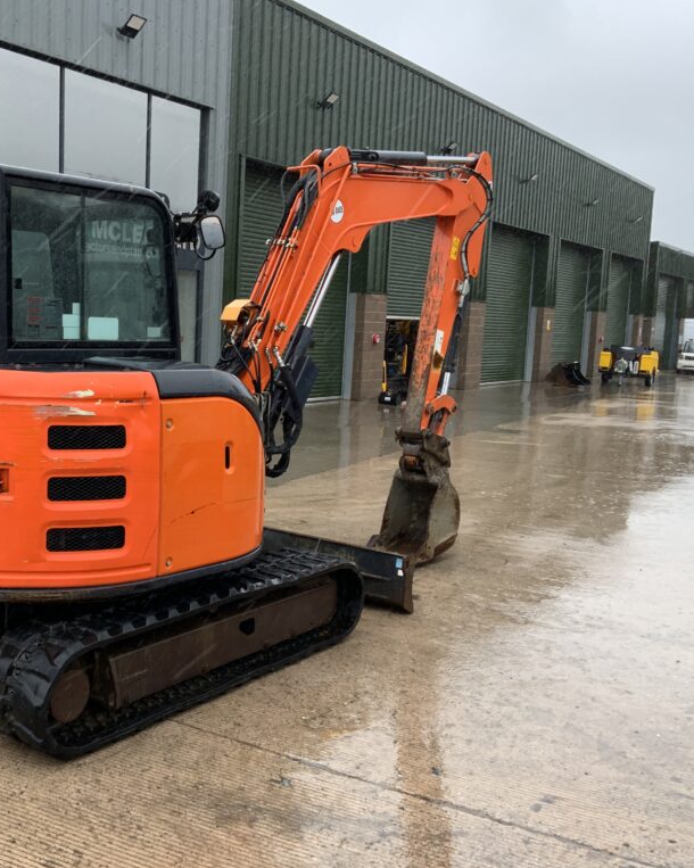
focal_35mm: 38
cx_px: 191
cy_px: 435
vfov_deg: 47.9
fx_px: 976
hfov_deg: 38.3
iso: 25
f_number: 1.8
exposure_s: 1/122
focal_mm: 3
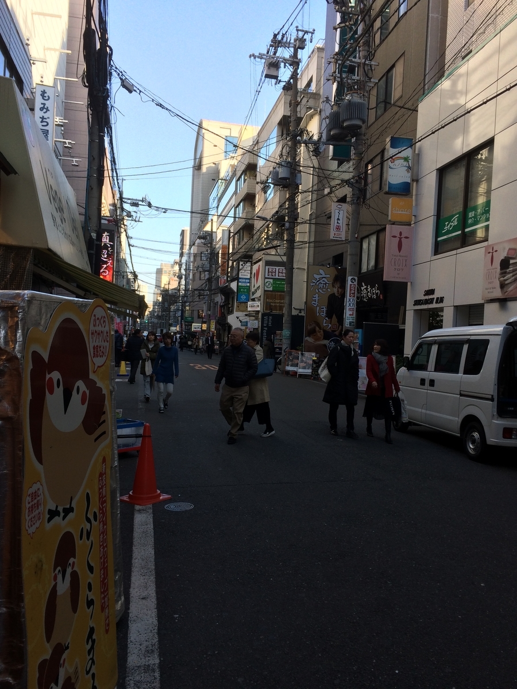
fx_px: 577
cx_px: 258
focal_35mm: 29
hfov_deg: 48.2
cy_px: 344
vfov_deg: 61.7
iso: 32
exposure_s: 1/427
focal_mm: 4.15
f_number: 2.2
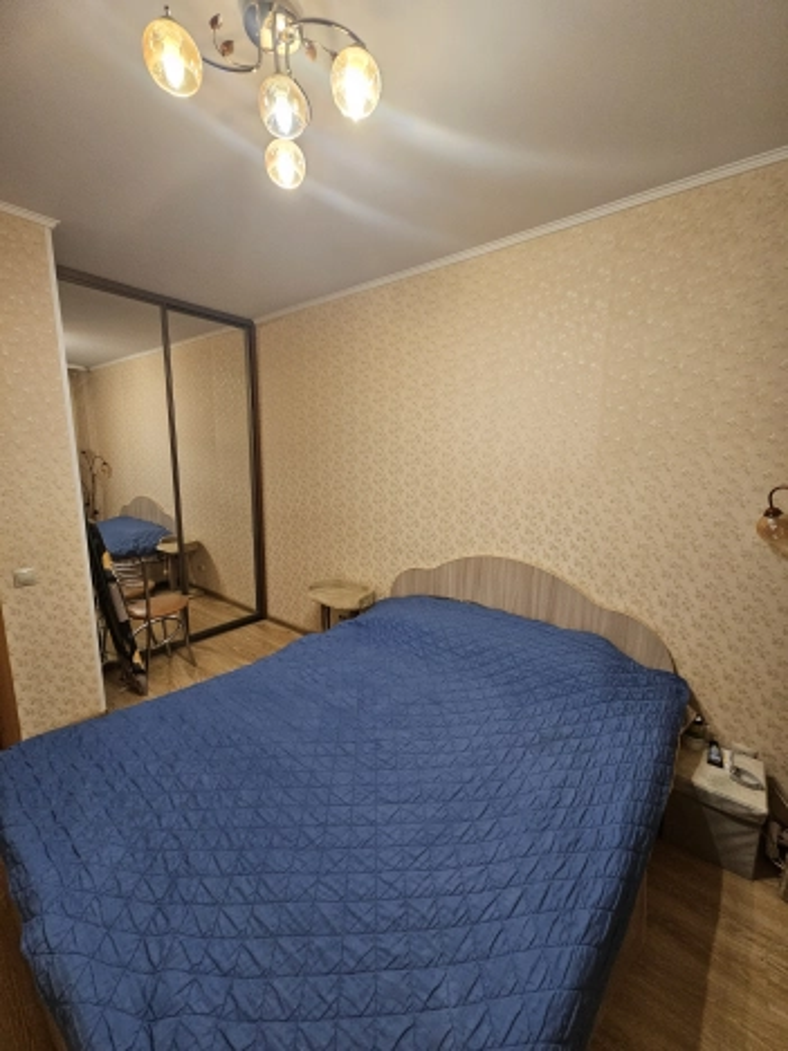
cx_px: 394
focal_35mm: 13
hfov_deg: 89.9
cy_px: 526
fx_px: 395
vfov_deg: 106.2
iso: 400
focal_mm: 2.2
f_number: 2.2
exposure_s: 1/50
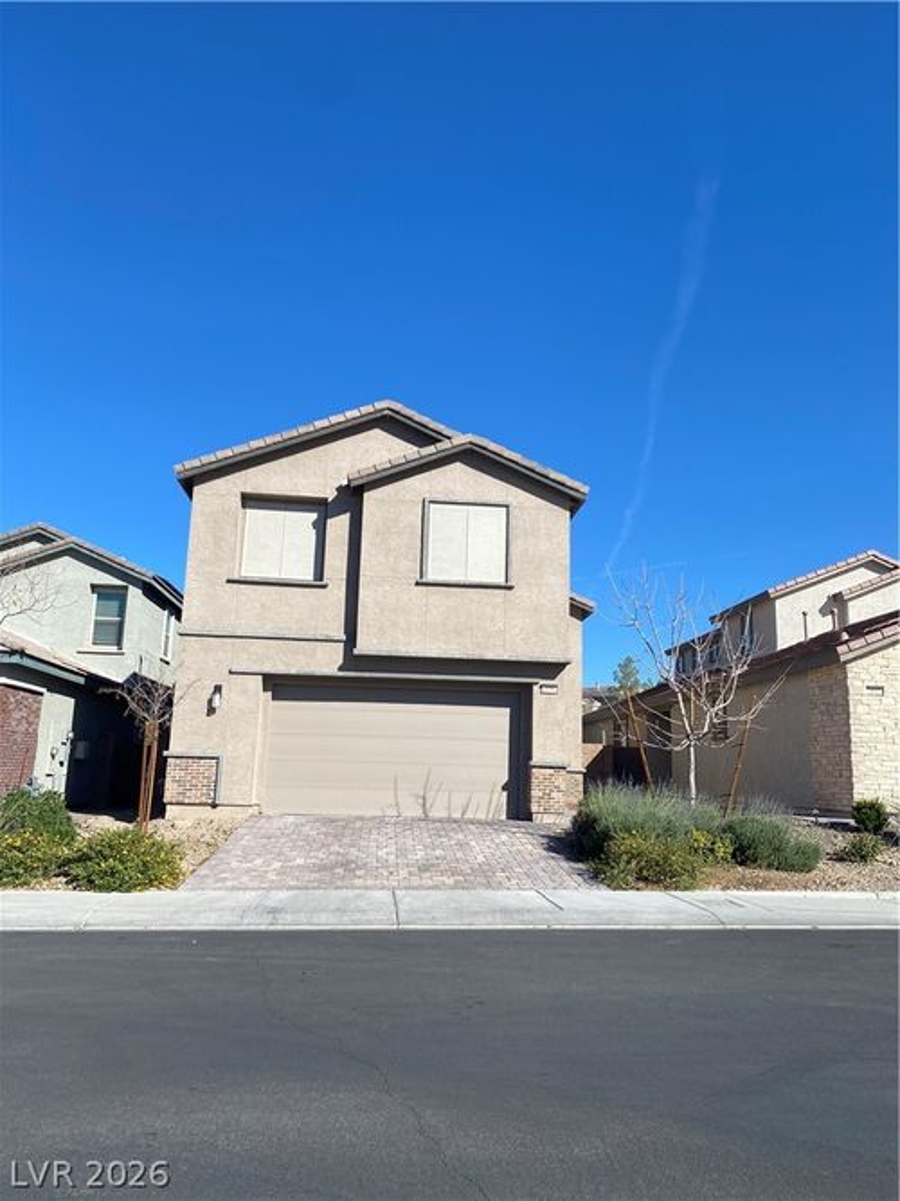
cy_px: 600
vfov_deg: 67.3
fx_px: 902
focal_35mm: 26
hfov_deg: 53.0
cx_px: 450
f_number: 1.8
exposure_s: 1/2513
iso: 32
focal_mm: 4.25
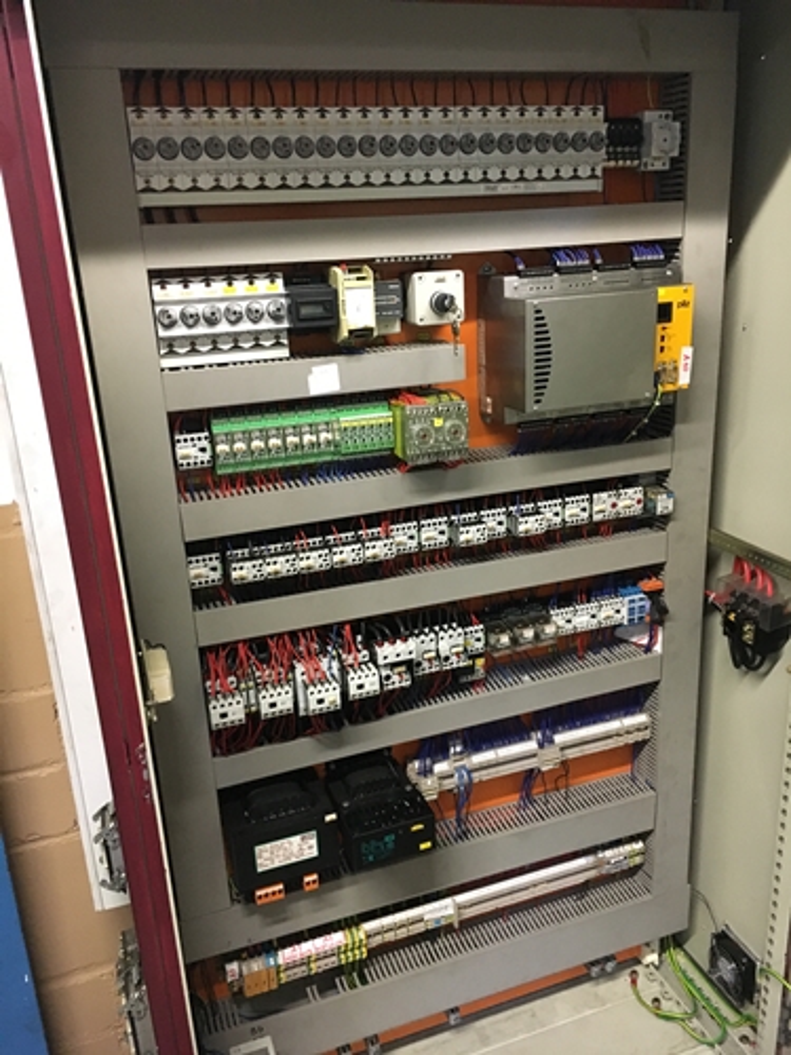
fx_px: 884
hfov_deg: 48.2
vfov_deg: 61.7
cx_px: 396
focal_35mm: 29
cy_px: 528
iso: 250
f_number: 2.2
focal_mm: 4.15
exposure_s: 1/17
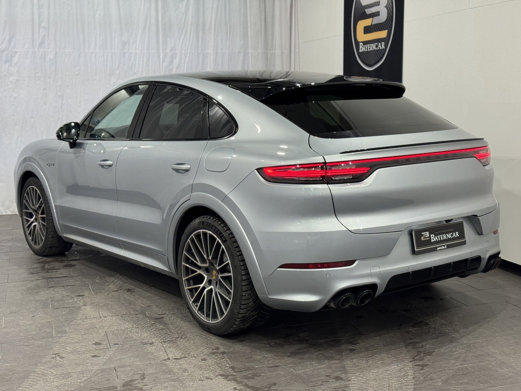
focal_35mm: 48
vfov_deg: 30.3
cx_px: 260
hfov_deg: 39.7
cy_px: 196
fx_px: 722
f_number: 1.78
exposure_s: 1/100
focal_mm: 6.76
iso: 64
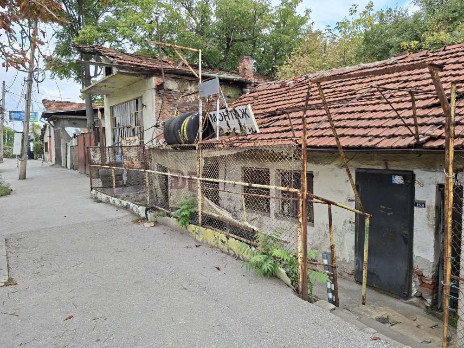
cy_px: 174
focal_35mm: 23
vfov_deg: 58.9
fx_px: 308
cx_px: 232
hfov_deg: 73.9
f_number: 1.8
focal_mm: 5.54
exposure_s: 1/583
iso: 50
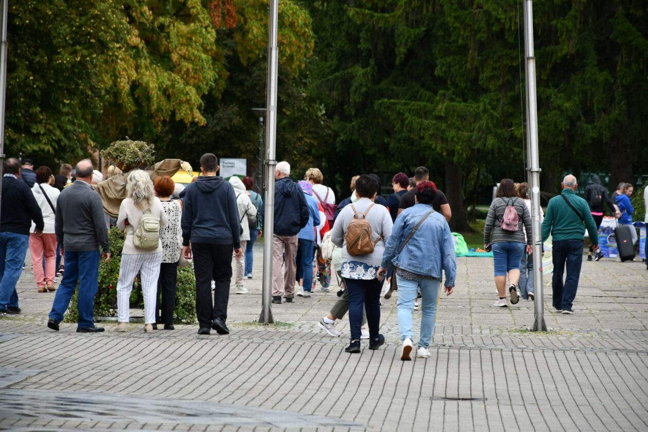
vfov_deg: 6.5
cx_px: 324
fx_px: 3780
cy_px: 216
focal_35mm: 210
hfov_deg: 9.8
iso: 400
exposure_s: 1/500
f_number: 5.6
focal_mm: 140
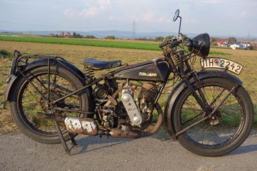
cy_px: 86
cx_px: 128
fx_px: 328
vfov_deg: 29.2
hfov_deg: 42.8
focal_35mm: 46
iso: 125
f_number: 5.6
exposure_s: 1/200
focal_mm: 17.18
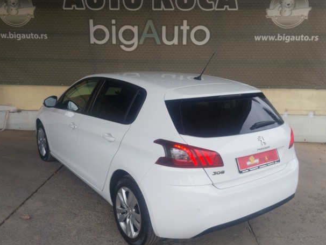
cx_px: 166
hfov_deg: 55.3
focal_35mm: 33
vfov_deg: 43.0
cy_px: 126
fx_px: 311
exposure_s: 1/179
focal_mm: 5.23
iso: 40
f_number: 1.8
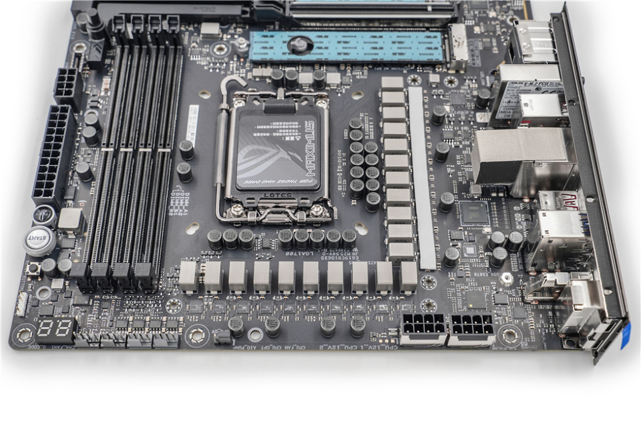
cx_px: 320
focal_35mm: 44
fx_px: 783
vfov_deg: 30.5
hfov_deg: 44.5
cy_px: 214
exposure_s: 1/50
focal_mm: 44
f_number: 10
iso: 200
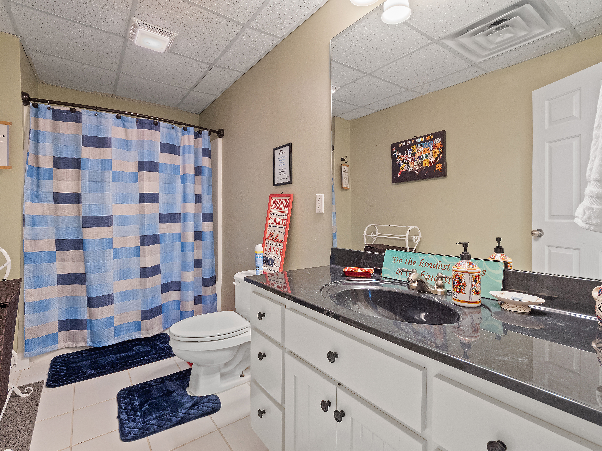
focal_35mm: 16
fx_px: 278
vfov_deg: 78.1
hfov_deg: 94.5
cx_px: 301
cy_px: 226
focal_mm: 8
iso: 400
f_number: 5.6
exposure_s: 1/4
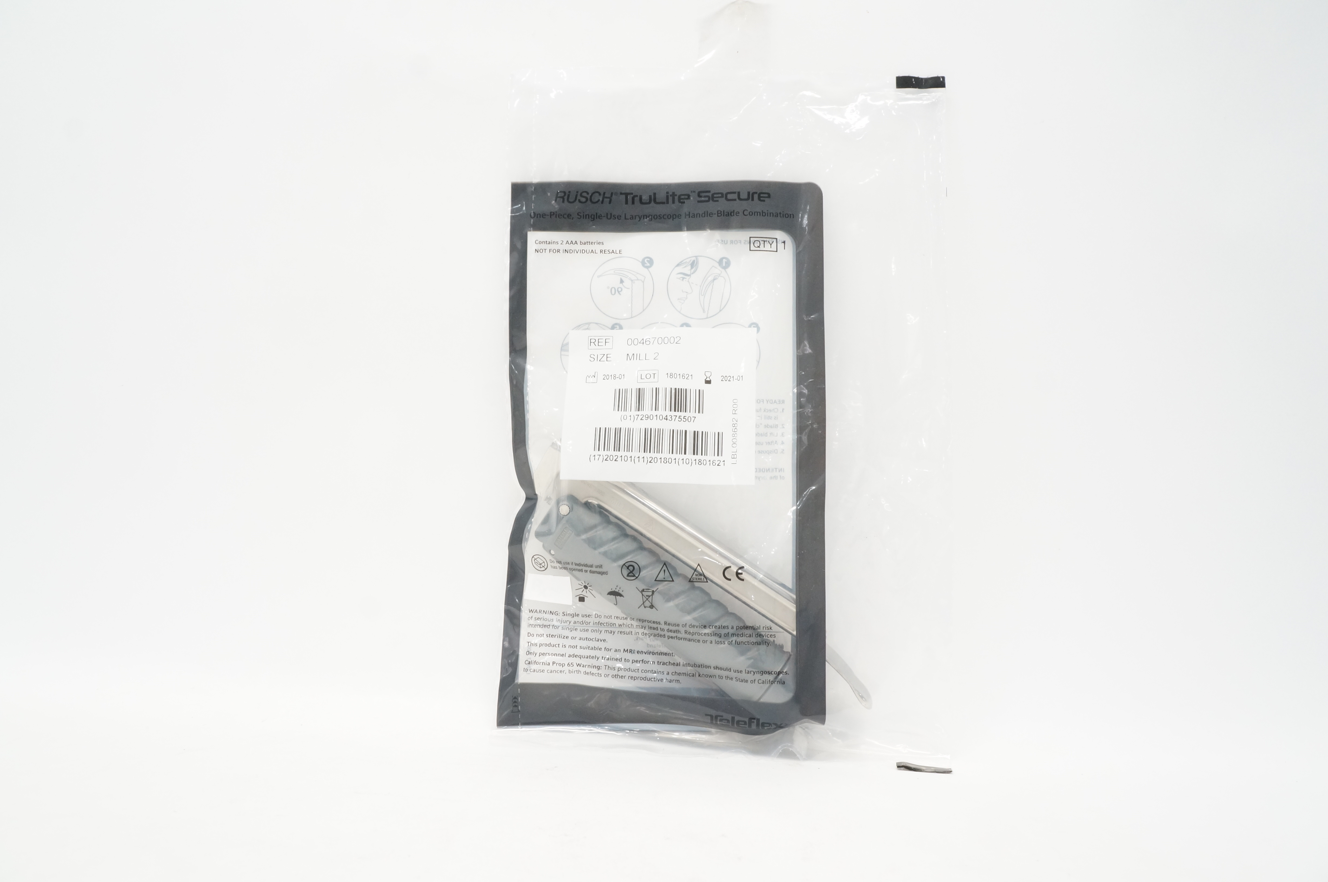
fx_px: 995
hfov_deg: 67.4
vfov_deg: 47.8
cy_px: 441
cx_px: 664
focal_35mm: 27
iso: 800
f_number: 9
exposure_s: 1/25
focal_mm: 18
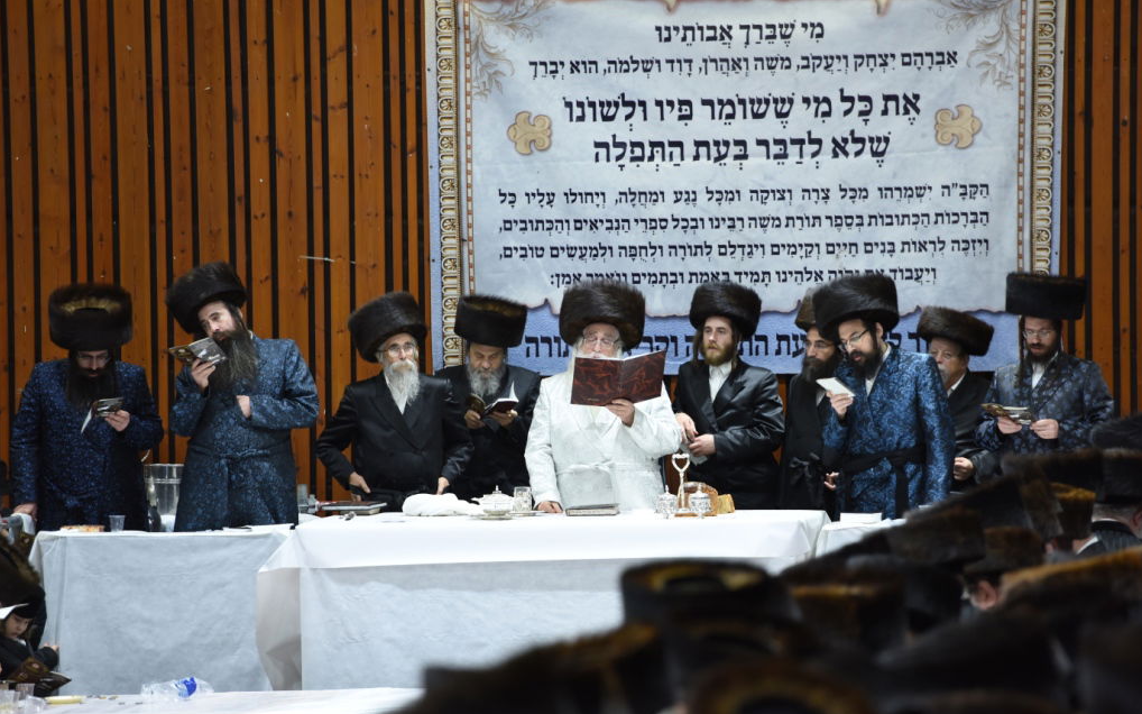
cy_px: 382
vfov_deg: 6.6
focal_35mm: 200
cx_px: 573
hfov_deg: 10.5
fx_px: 6224
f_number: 4
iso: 1250
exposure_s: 1/100
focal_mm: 195
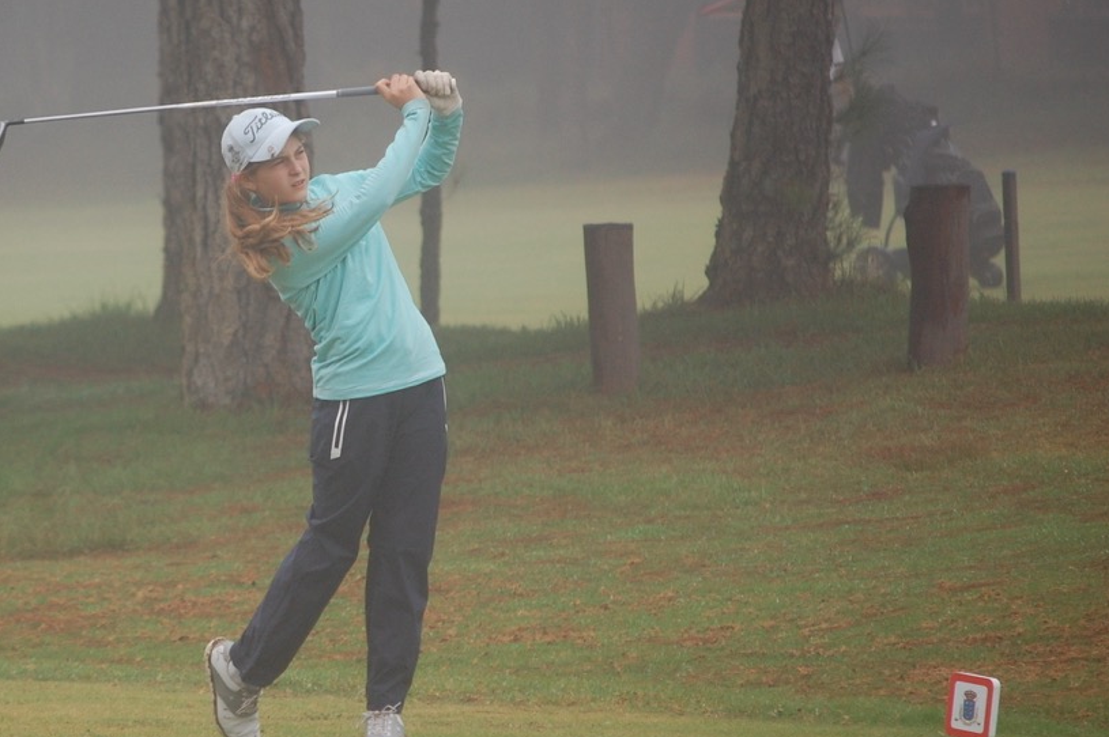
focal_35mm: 377
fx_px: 11604
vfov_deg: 3.6
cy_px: 356
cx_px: 253
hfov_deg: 5.5
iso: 450
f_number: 5.3
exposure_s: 1/500
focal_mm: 160
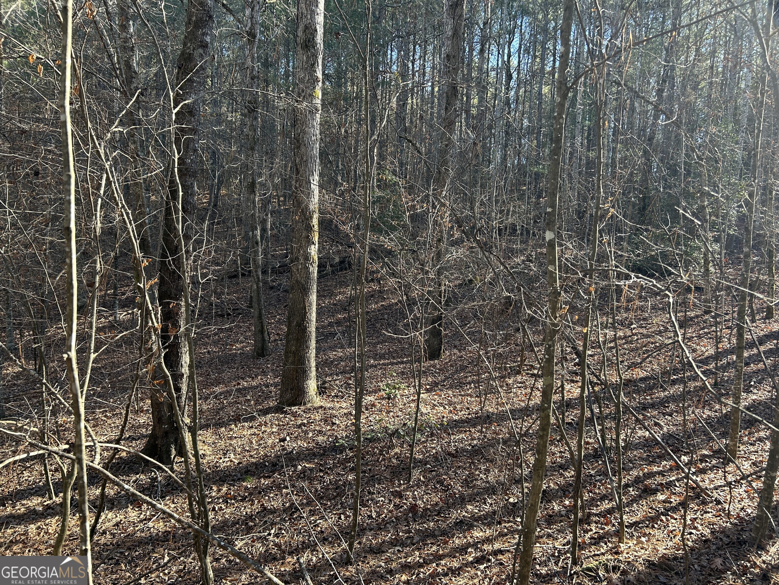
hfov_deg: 67.3
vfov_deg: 53.1
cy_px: 292
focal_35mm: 26
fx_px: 585
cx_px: 390
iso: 40
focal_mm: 5.7
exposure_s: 1/221
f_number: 1.5
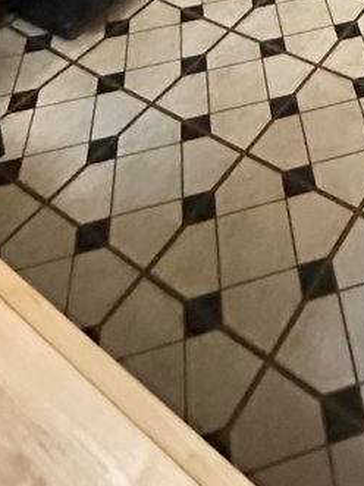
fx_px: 673
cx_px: 352
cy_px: -300
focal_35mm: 48
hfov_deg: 28.6
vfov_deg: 25.4
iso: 1250
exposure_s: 1/36
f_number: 2.2
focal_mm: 2.22
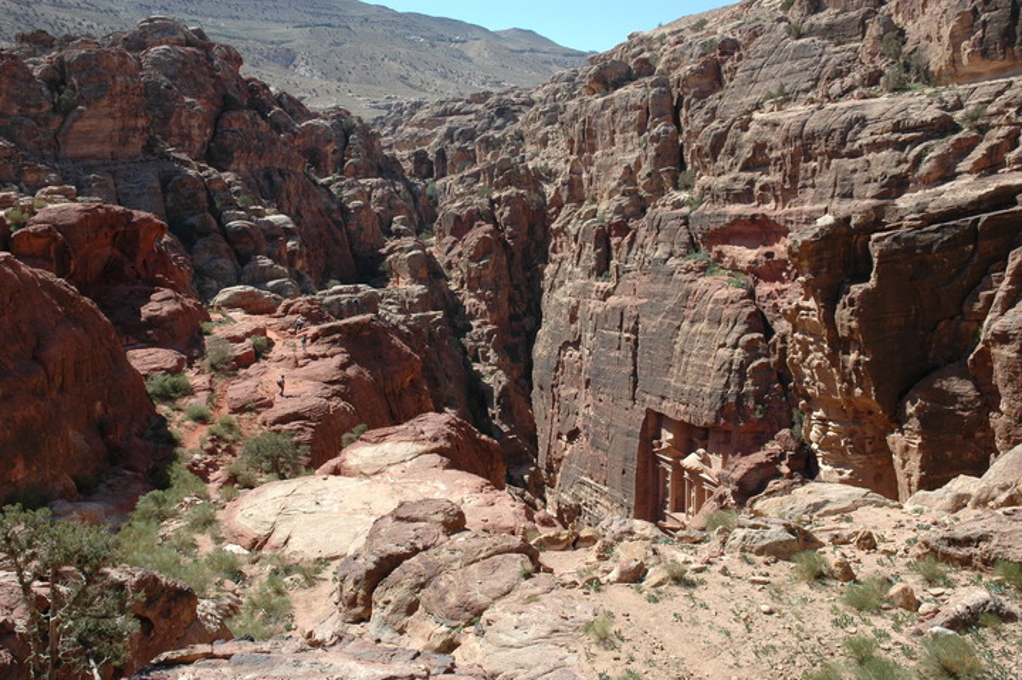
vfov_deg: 33.0
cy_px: 340
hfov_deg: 48.0
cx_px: 511
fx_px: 1149
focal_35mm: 40
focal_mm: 27
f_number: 9
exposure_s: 1/320
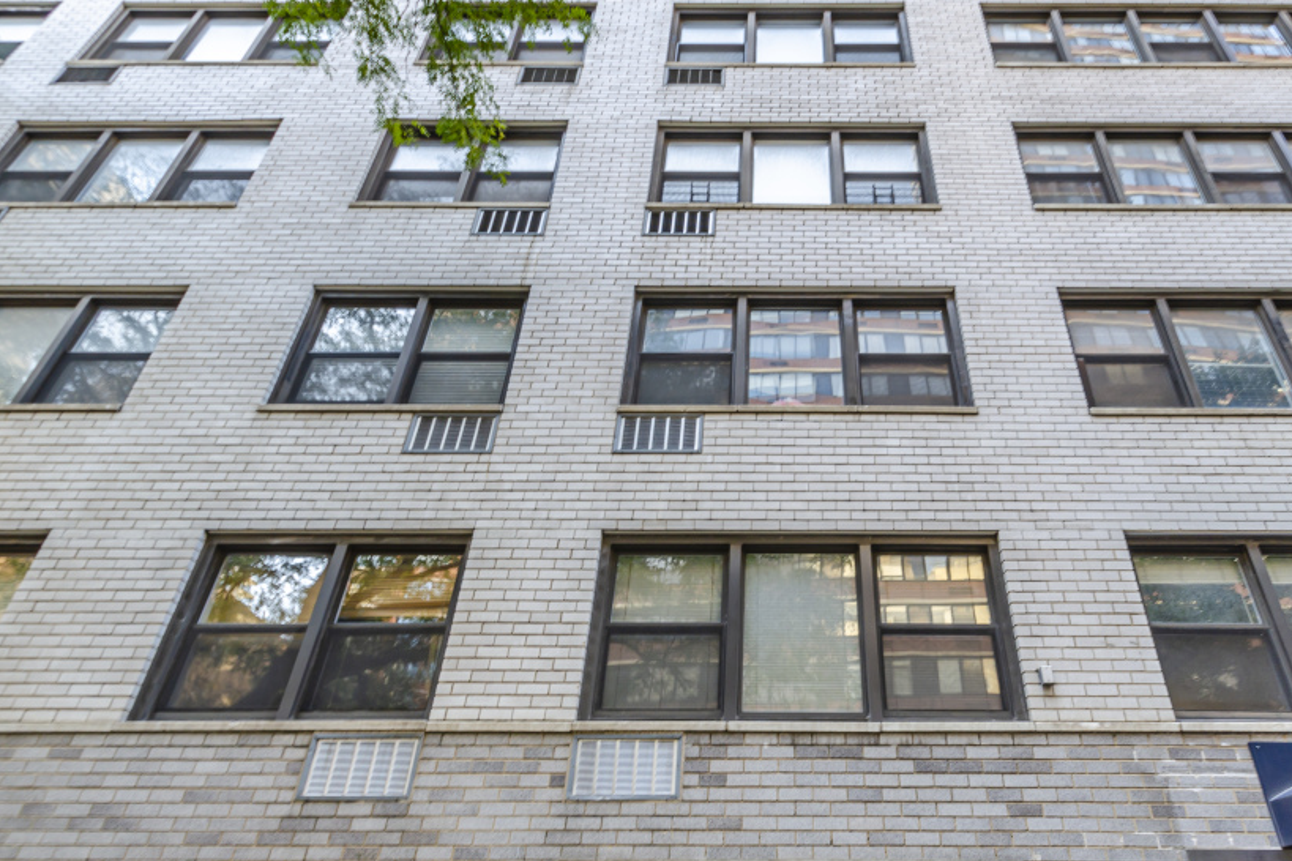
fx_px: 682
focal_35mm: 19
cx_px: 754
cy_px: 481
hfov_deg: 86.2
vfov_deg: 64.4
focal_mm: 10
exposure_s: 1/6
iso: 100
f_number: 9
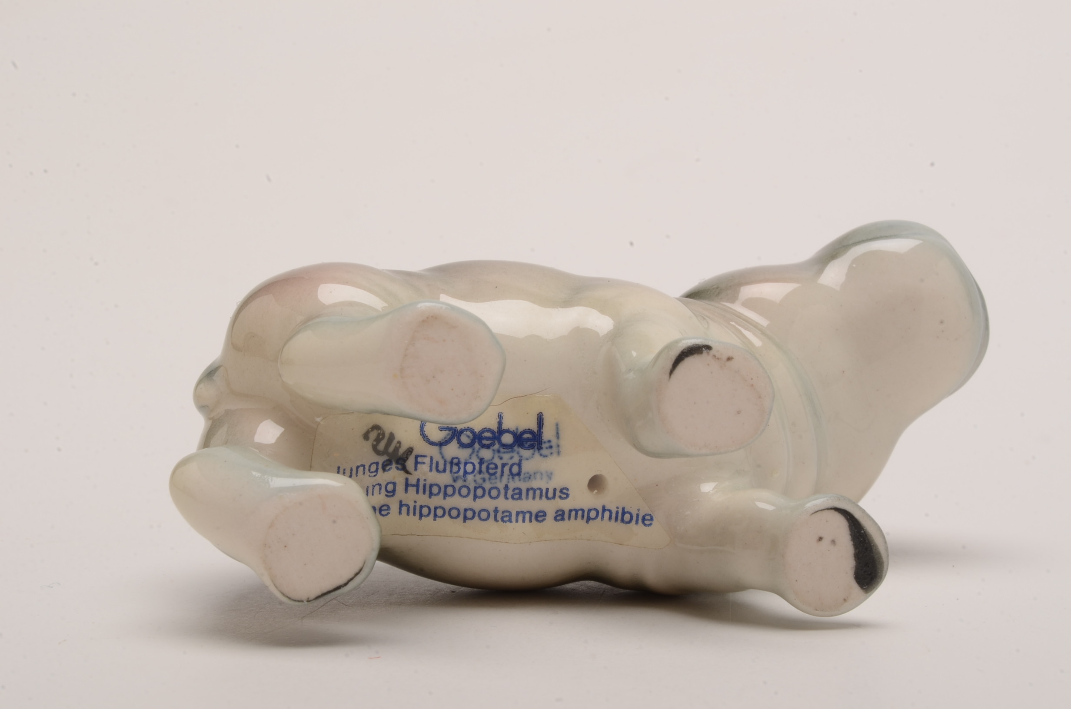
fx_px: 2449
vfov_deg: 16.5
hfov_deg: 24.7
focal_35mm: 82
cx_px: 536
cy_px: 354
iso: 100
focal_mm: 55
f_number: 29
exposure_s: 1/160
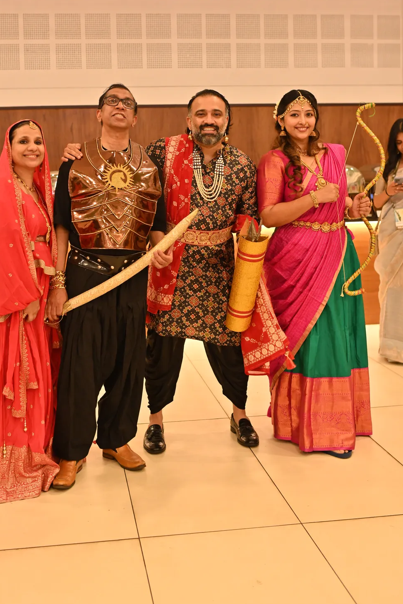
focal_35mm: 46
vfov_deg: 42.3
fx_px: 772
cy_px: 213
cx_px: 167
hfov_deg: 29.2
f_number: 2.2
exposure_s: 1/200
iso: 1250
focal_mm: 35
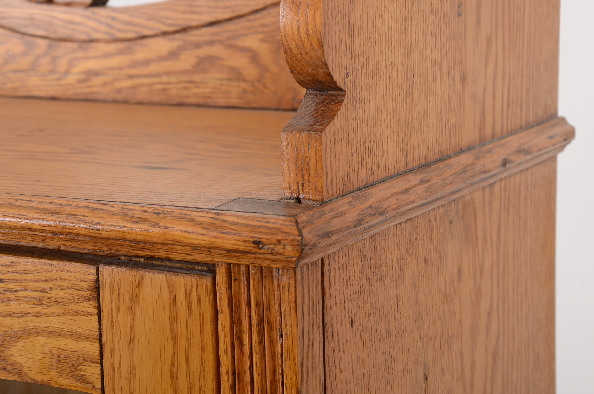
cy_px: 197
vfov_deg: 14.6
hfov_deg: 22.0
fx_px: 1531
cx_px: 297
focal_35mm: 93
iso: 125
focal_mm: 62
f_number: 11
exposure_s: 1/160
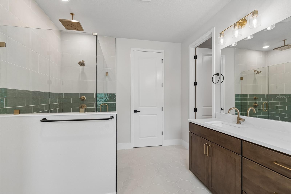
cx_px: 146
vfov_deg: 77.3
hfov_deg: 100.4
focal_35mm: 15
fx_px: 121
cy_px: 97
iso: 100
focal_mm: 10
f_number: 7.1
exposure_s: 1/25
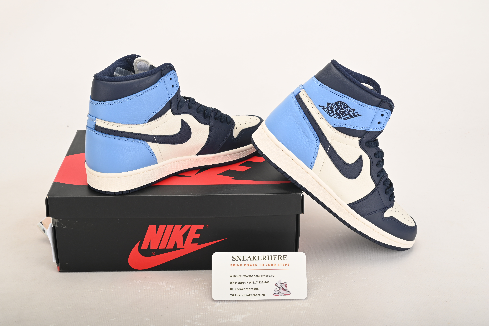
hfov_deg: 41.9
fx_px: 639
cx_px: 244
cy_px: 163
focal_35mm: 47
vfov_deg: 28.7
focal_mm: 47
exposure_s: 1/200
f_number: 11
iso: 100
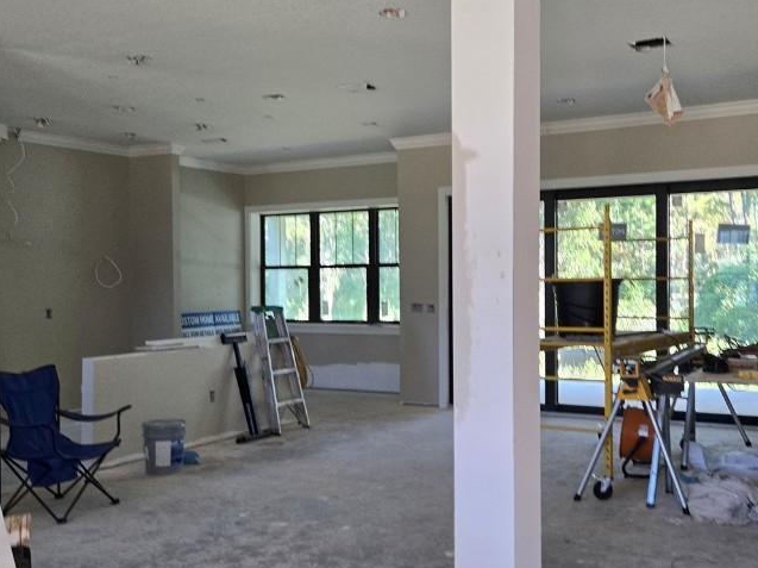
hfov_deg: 50.0
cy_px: 307
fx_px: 810
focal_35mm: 37
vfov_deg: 38.6
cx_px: 433
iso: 200
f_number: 1.8
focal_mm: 5.4
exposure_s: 1/180
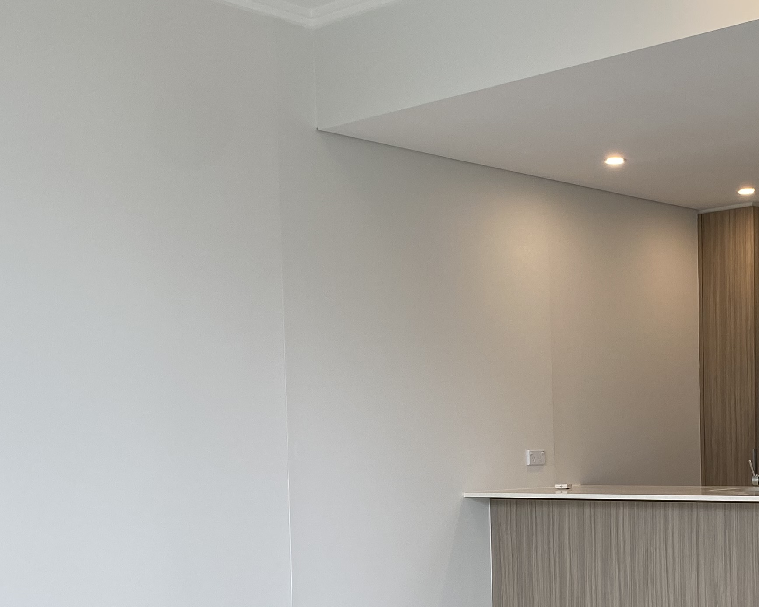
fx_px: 1325
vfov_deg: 25.2
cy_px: 519
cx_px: 560
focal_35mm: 59
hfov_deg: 31.4
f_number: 1.8
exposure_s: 1/126
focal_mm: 4.25
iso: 32
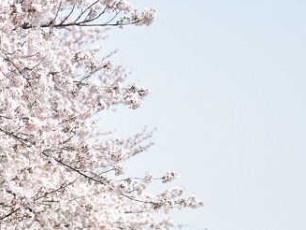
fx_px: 2451
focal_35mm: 277
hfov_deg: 7.1
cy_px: 160
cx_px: 45
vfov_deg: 5.4
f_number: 5.6
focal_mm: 116
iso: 100
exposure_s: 1/320
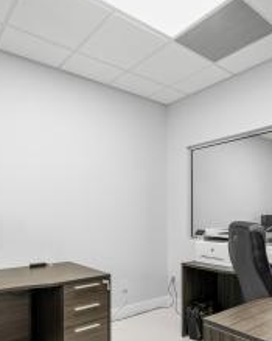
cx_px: 117
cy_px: 216
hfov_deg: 53.0
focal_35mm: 27
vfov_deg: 63.0
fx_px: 272
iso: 500
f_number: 8
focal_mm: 14
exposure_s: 1/10
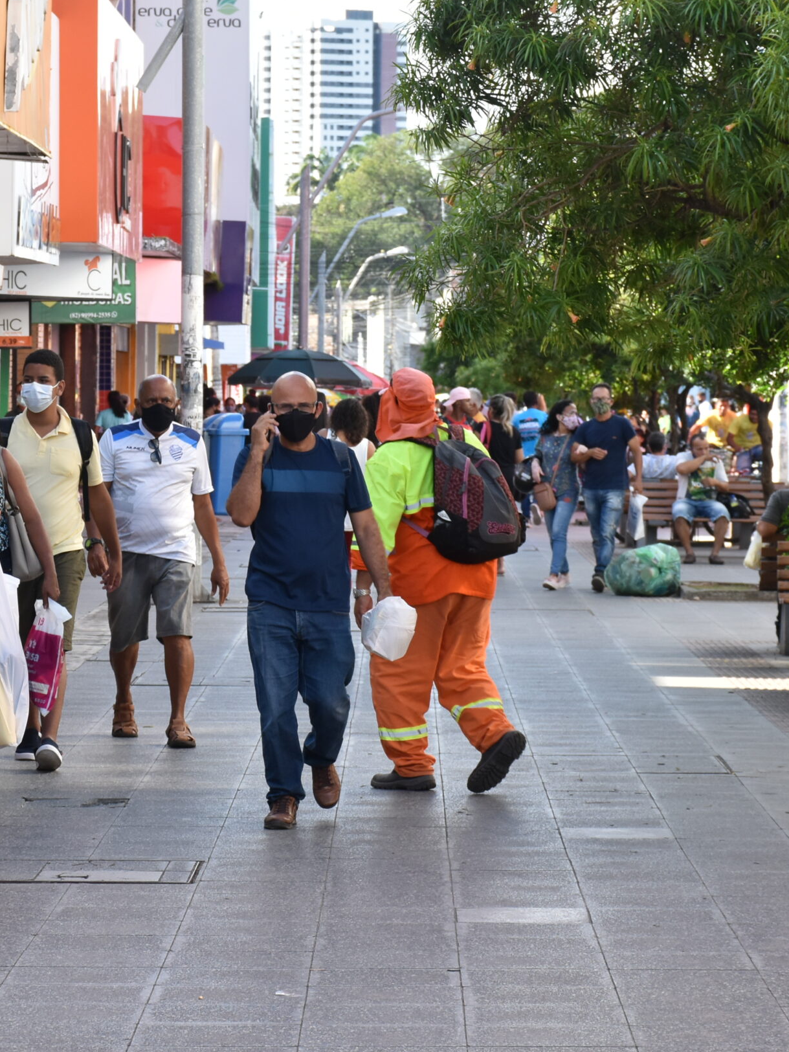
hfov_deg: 9.9
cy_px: 502
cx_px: 217
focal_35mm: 150
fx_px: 4558
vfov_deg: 13.2
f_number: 8
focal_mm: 66
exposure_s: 1/250
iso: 400
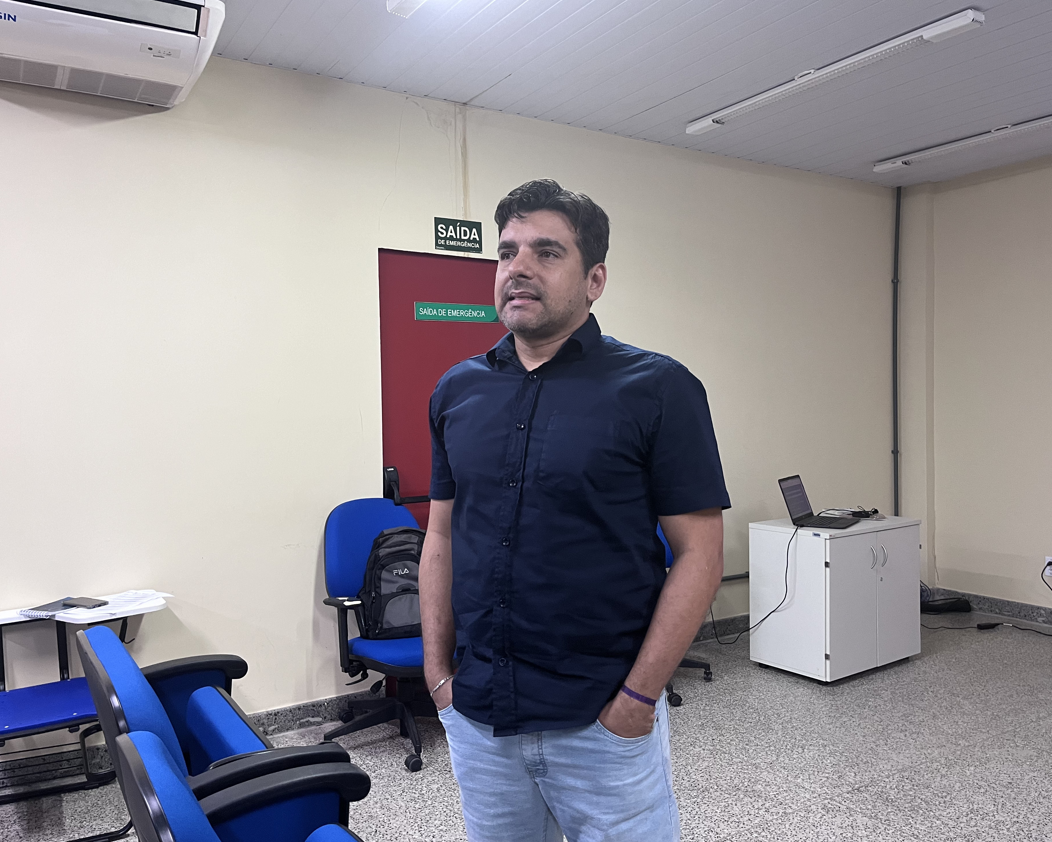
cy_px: 422
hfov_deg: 62.2
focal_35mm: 28
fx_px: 872
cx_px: 559
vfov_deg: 51.5
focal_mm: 5.1
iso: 200
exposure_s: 1/60
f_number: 1.6
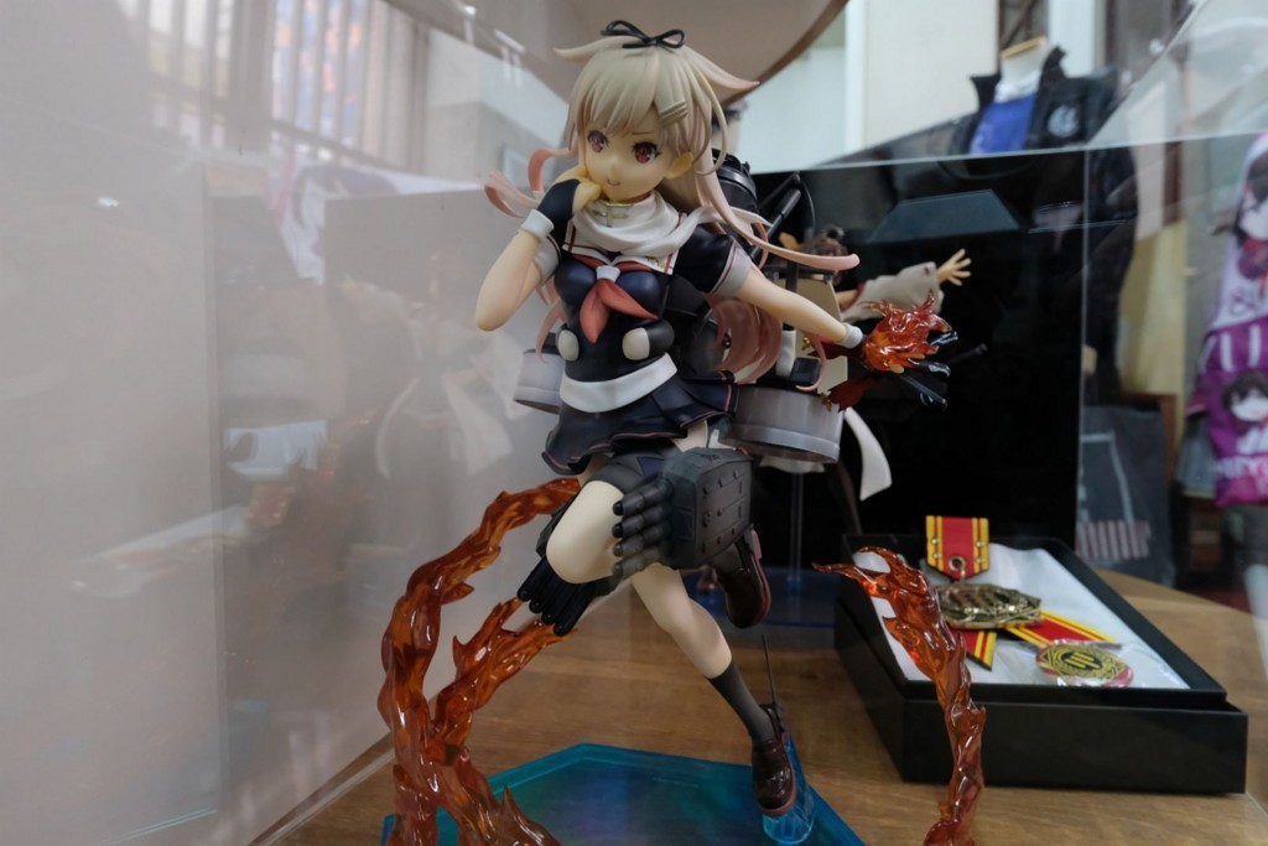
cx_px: 634
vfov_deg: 59.5
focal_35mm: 21
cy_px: 423
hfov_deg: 81.2
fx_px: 740
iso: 3200
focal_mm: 14
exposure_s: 1/8
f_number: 8
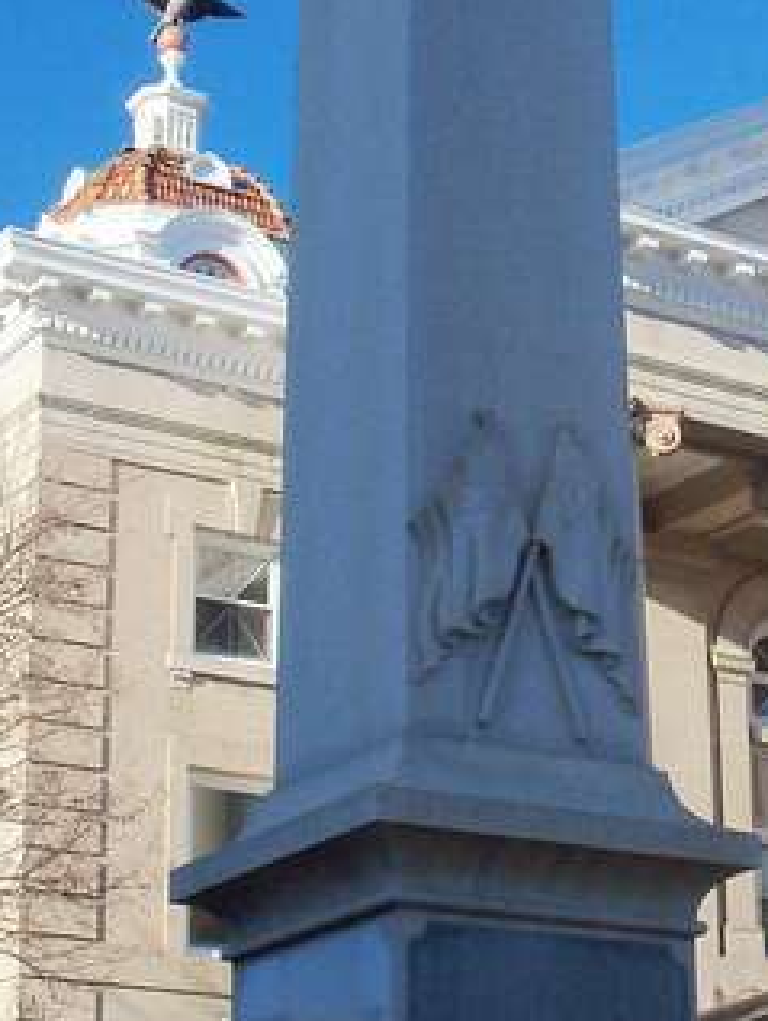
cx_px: 646
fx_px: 2600
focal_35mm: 88
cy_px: 507
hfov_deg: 16.6
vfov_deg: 22.2
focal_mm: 6.3
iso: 80
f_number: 5.5
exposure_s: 1/250
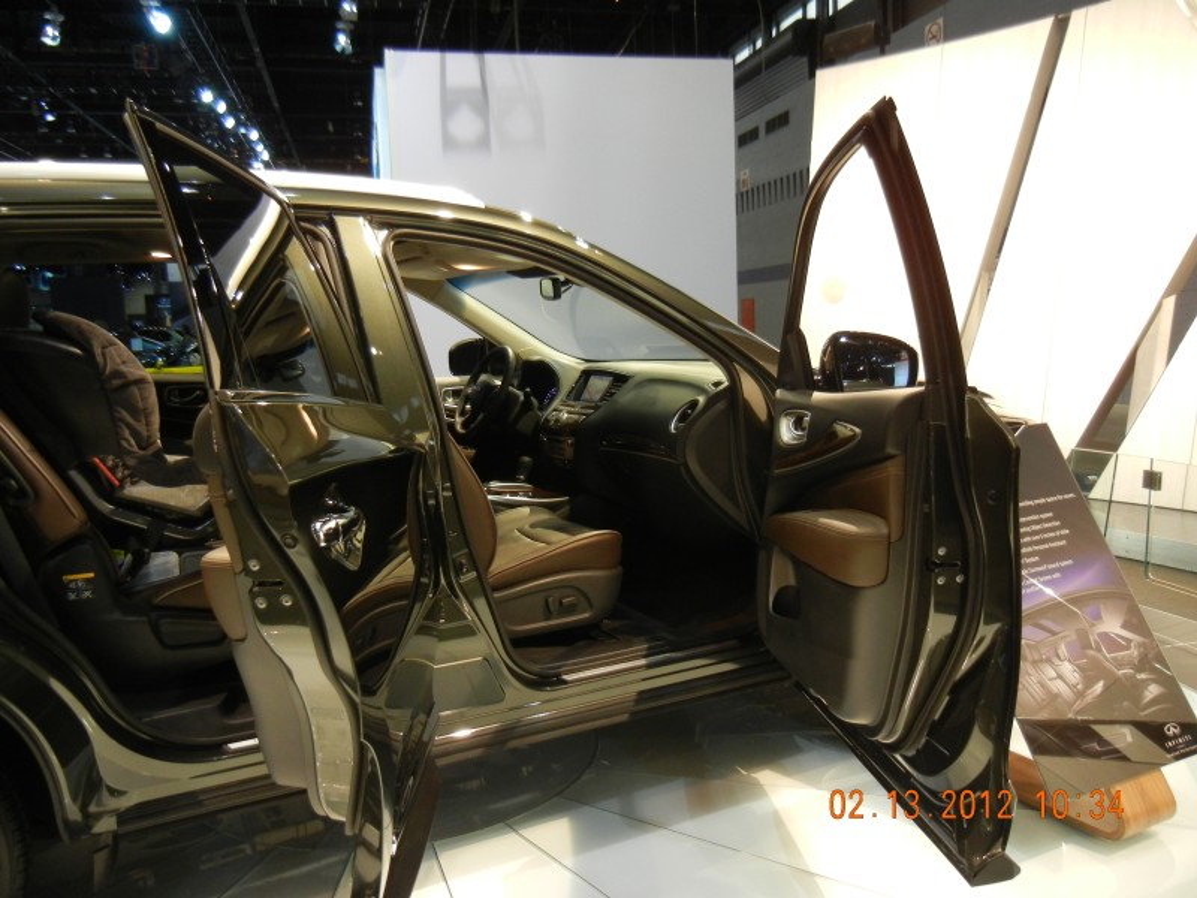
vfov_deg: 46.8
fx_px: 1037
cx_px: 598
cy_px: 449
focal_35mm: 30
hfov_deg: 60.0
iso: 382
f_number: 3.5
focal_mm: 5.4
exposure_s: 1/60
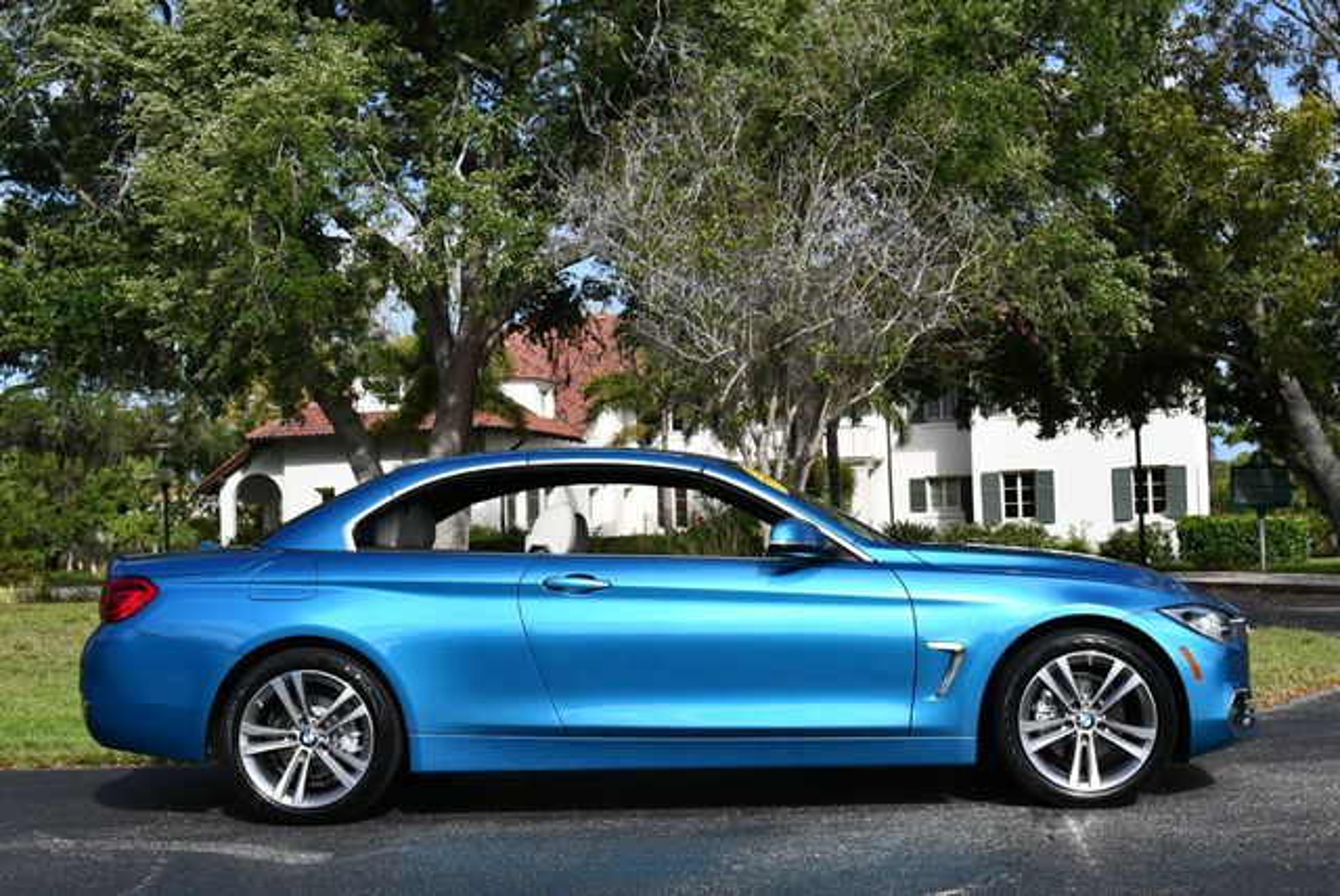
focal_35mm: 48
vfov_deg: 28.1
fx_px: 1788
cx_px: 670
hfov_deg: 41.1
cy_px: 448
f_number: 8
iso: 100
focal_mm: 24
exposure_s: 1/250
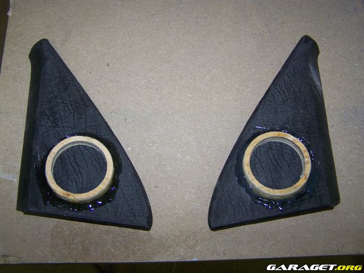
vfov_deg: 37.7
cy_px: 136
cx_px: 182
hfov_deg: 49.0
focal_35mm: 38
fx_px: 400
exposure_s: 1/60
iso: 80
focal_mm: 6.3
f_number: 2.8
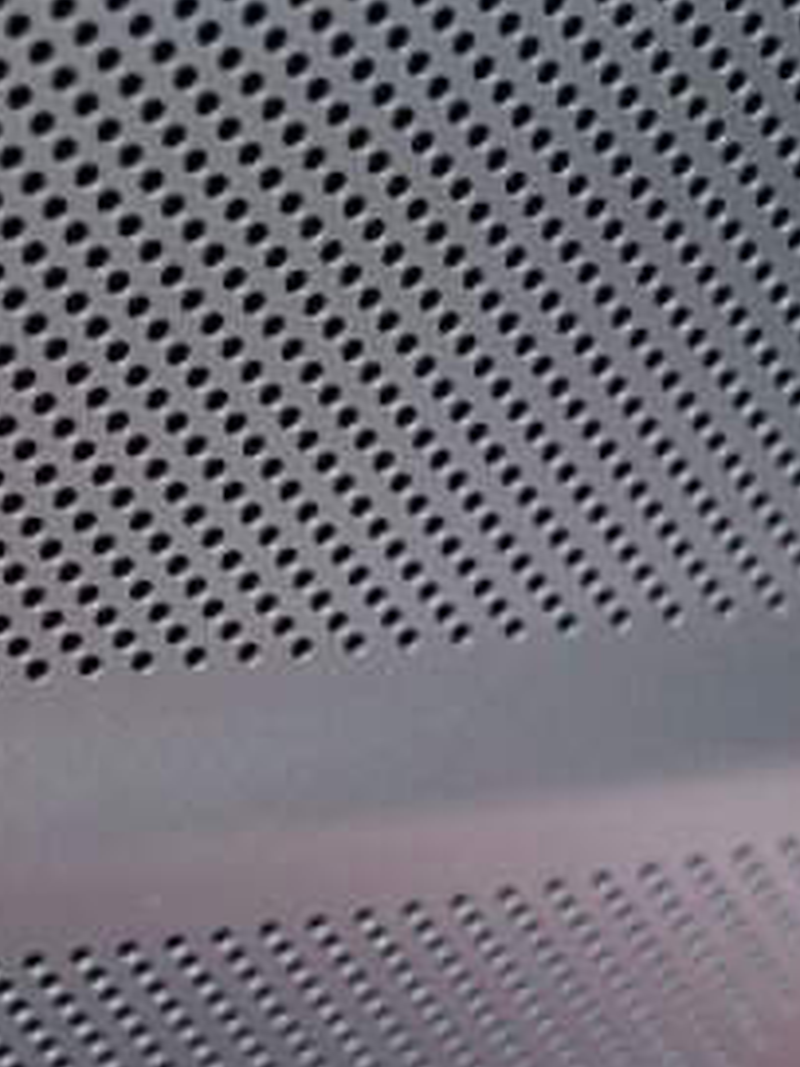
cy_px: 885
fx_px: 2681
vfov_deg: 22.1
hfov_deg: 16.7
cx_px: 35
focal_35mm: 87
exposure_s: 1/30
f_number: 2.8
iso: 100
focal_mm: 24
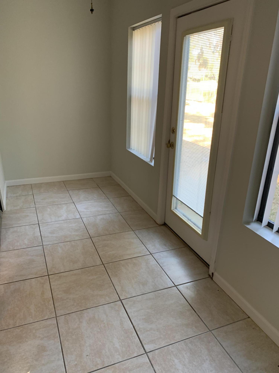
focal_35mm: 26
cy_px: 186
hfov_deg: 53.1
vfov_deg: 67.3
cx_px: 140
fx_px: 279
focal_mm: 4.25
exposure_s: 1/60
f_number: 1.8
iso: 100
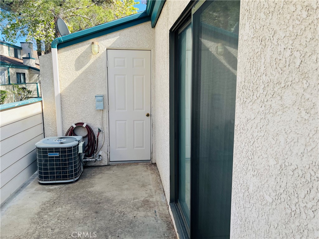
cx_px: 160
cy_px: 120
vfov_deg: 53.1
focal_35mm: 26
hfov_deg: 67.3
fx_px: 240
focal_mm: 5.1
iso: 50
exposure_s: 1/714
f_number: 1.6
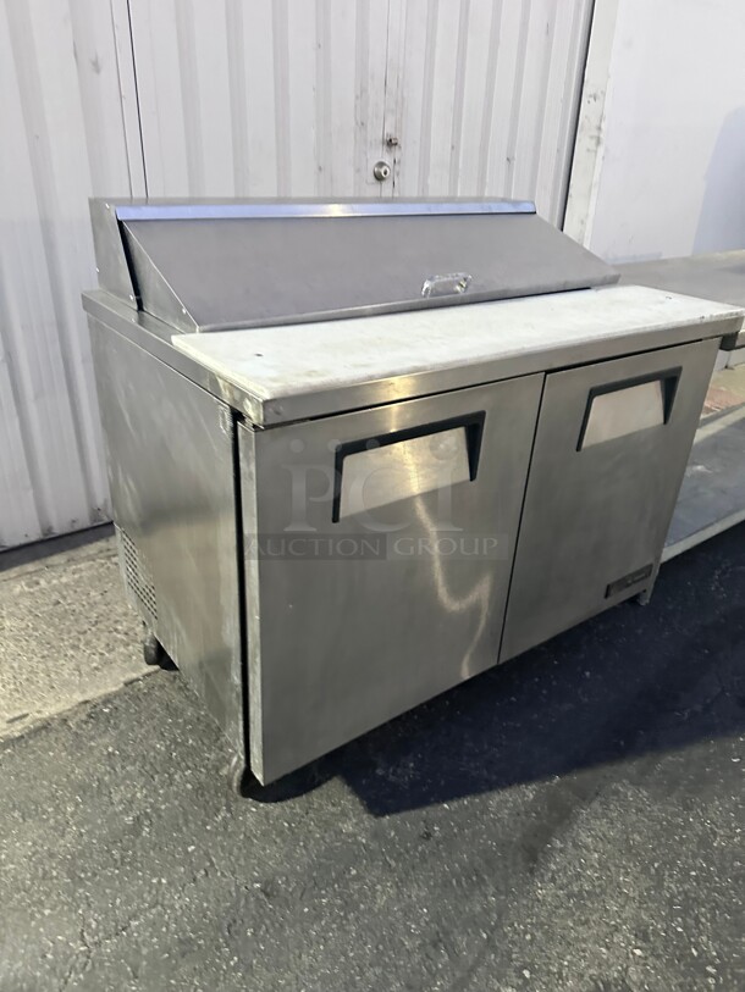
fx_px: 689
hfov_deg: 56.8
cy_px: 496
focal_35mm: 24
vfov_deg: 71.6
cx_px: 372
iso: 640
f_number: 1.78
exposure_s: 1/60
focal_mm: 6.86
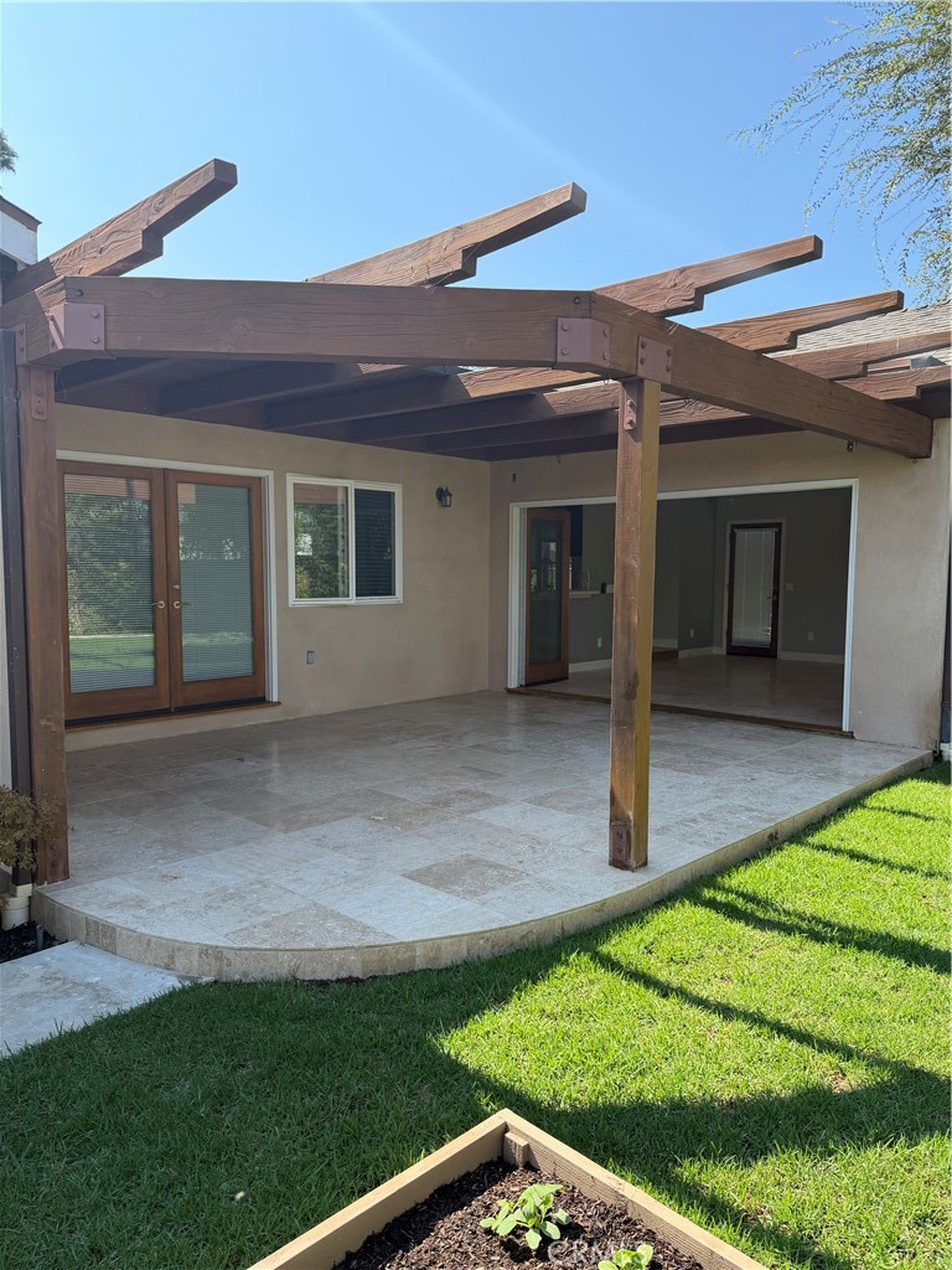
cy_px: 635
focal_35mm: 24
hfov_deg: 56.8
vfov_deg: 71.6
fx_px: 880
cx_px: 476
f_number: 1.78
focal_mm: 6.76
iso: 100
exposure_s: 1/2232
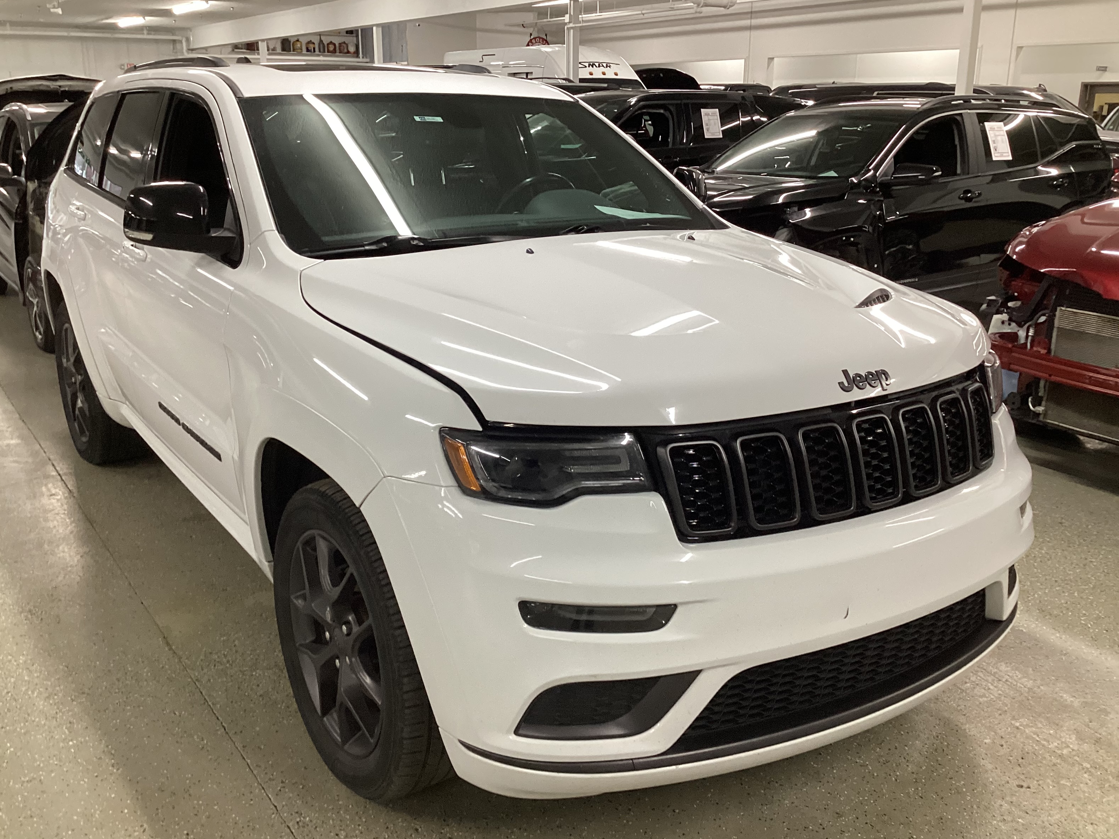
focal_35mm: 32
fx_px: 1035
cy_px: 418
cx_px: 544
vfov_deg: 44.2
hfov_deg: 56.8
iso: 125
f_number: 2.4
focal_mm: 3.3
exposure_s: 1/50
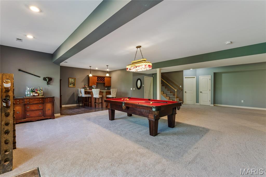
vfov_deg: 74.1
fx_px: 117
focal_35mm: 16
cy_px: 88
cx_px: 133
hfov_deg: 97.1
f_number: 13
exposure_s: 1/2
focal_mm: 15.9
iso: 400
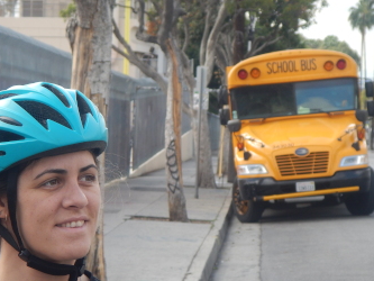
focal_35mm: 158
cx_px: 177
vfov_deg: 9.4
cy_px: 175
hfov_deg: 12.5
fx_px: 1708
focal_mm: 21
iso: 125
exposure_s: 1/200
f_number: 4.7
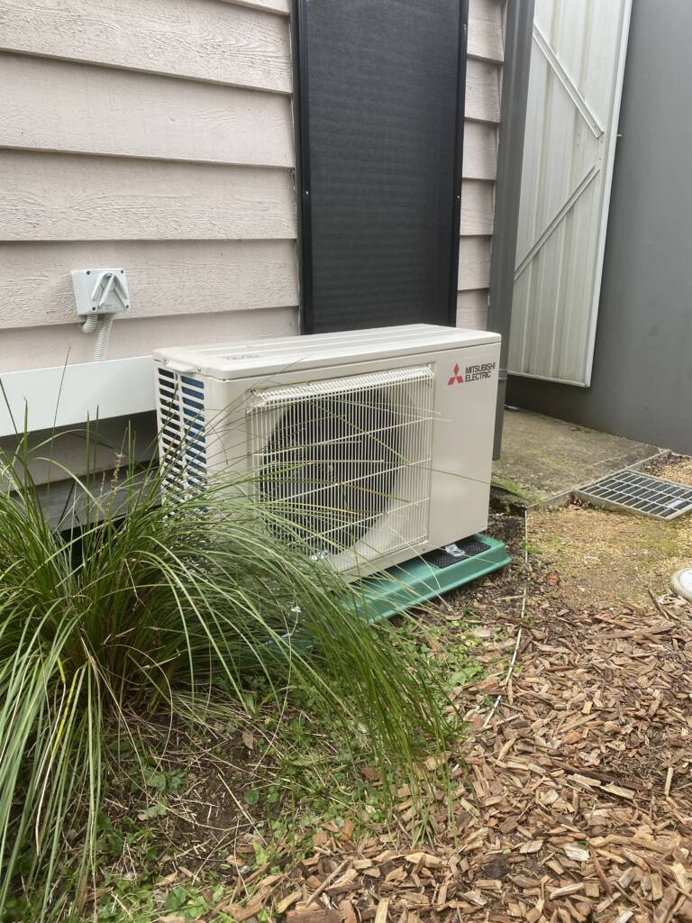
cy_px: 462
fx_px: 693
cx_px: 346
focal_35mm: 26
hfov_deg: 53.1
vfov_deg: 67.3
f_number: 1.8
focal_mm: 4.25
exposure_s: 1/121
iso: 50
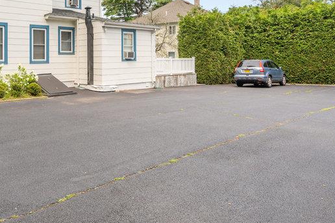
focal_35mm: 31
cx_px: 96
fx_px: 288
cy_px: 44
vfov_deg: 40.6
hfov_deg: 58.1
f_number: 5.6
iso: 160
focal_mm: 16
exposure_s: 1/320
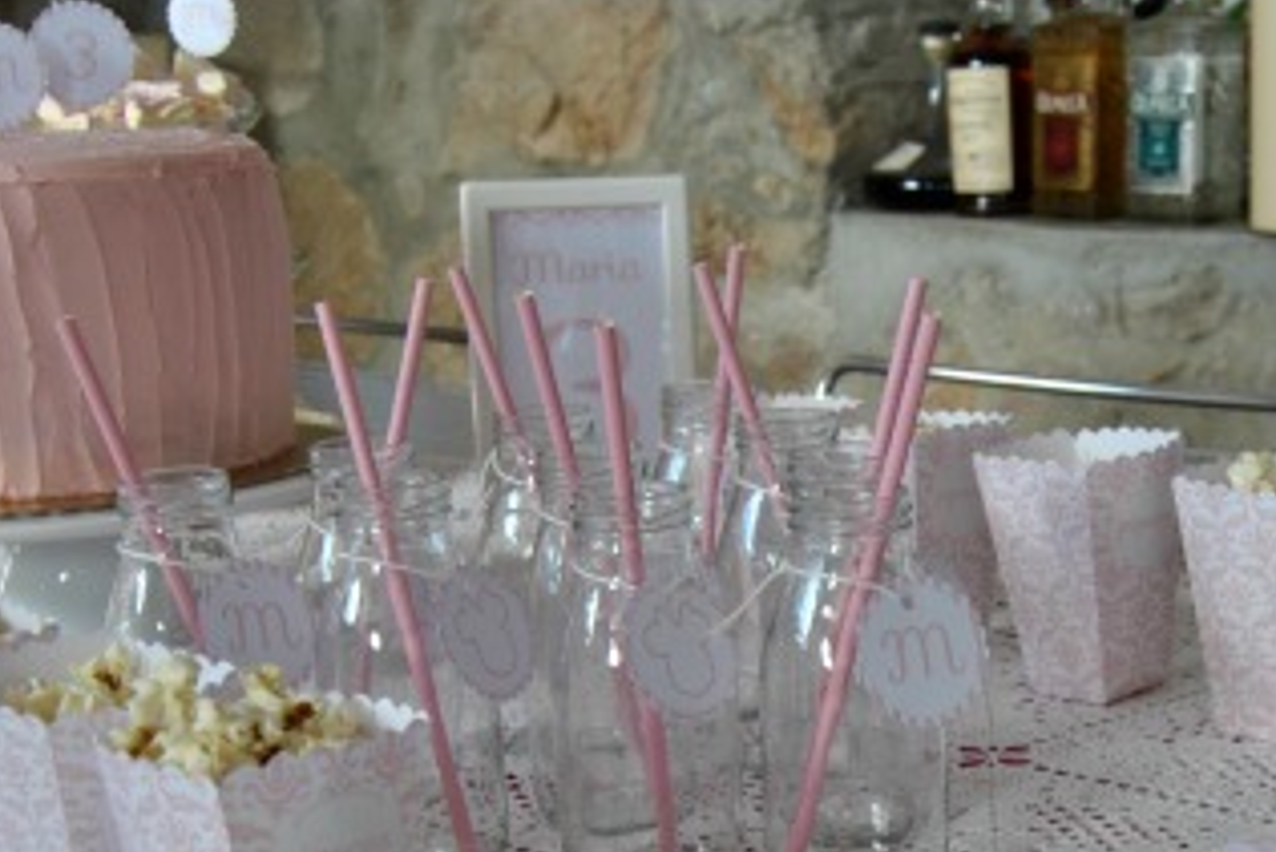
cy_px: 830
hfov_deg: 28.2
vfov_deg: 18.7
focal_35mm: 71
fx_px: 2519
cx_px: 860
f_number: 5
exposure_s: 1/60
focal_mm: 23
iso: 100
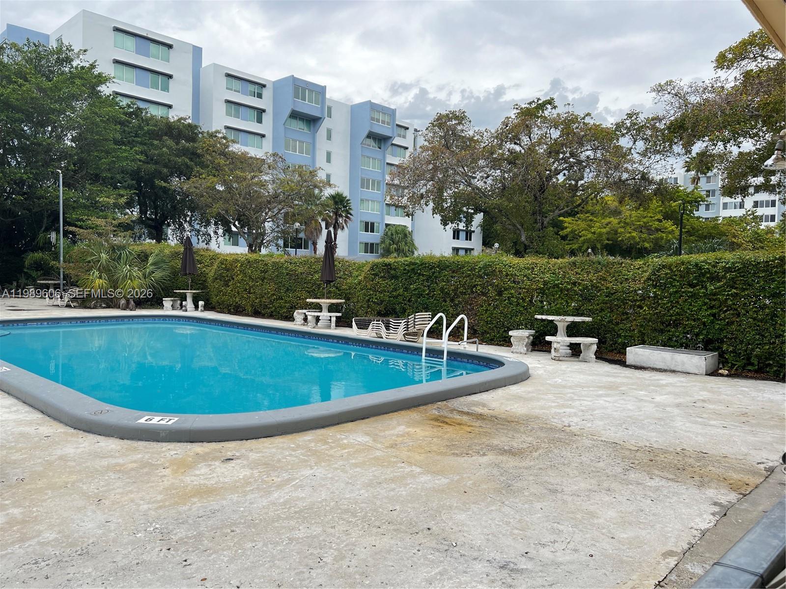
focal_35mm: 26
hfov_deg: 67.3
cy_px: 294
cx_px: 393
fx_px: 590
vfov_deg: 53.1
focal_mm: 5.7
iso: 50
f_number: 1.5
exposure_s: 1/1100
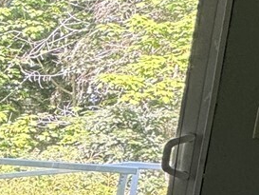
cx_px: -369
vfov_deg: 17.5
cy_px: 206
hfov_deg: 14.6
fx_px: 614
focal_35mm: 82
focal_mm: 2.22
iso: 125
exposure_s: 1/99
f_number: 2.2
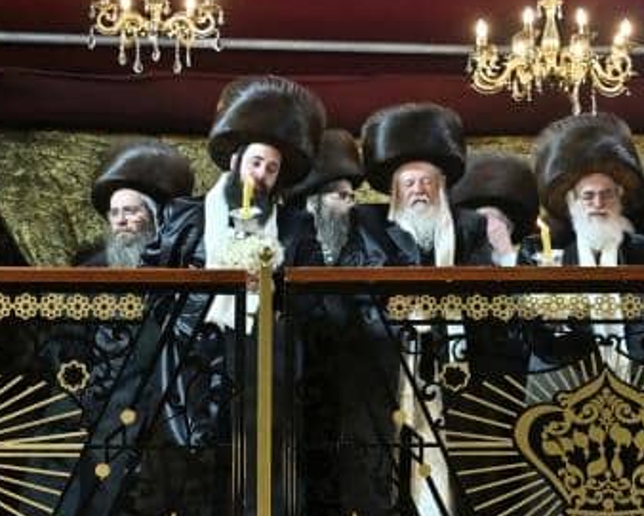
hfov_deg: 13.4
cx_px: 583
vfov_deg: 10.9
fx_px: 2709
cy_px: 290
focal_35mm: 142
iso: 500
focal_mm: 50
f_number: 4
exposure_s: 1/320
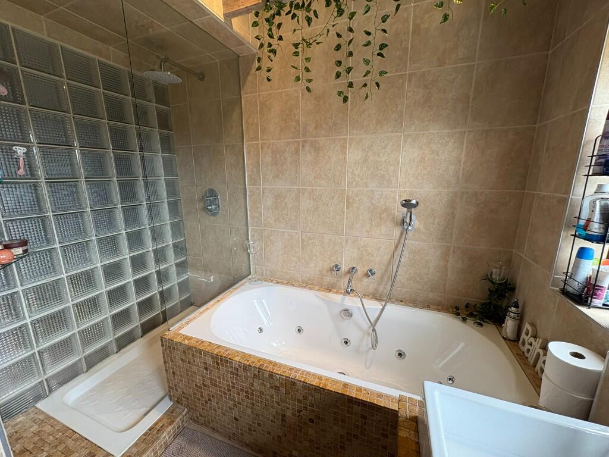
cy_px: 228
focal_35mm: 14
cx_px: 304
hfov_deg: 102.1
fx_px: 246
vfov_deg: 85.7
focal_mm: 2.22
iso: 160
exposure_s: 1/100
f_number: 2.2
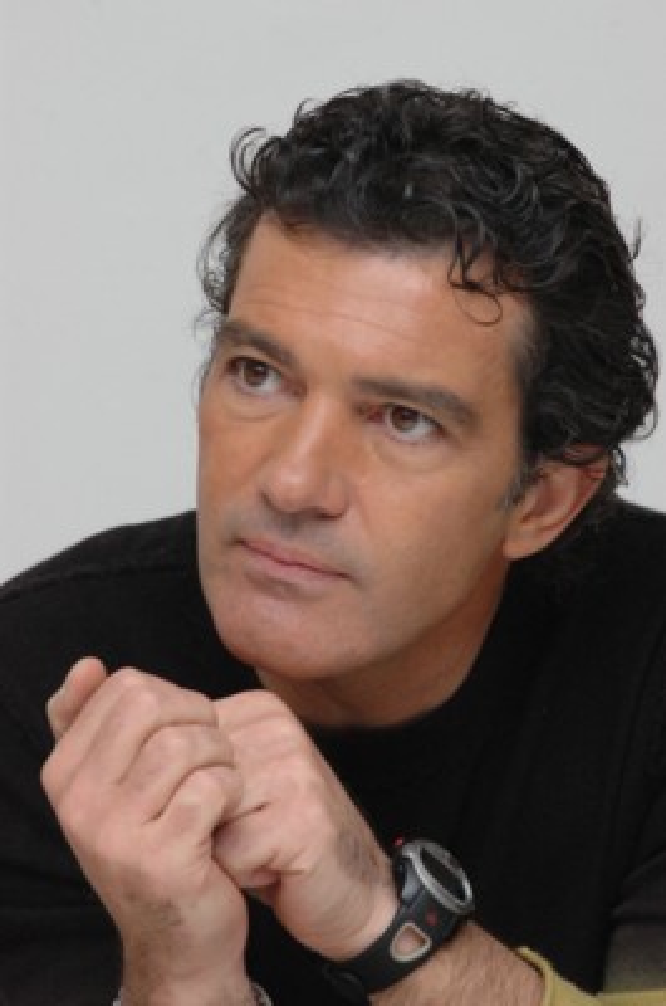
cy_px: 503
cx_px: 333
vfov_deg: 10.2
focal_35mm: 202
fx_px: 5643
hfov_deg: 6.8
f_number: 9
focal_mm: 135
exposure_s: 1/1250
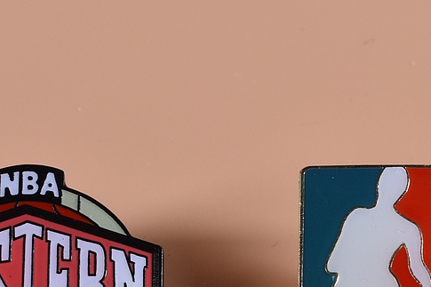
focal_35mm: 190
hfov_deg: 10.8
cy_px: 266
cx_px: 379
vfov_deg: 7.2
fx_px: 2274
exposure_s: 1/125
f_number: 13
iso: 100
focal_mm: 48
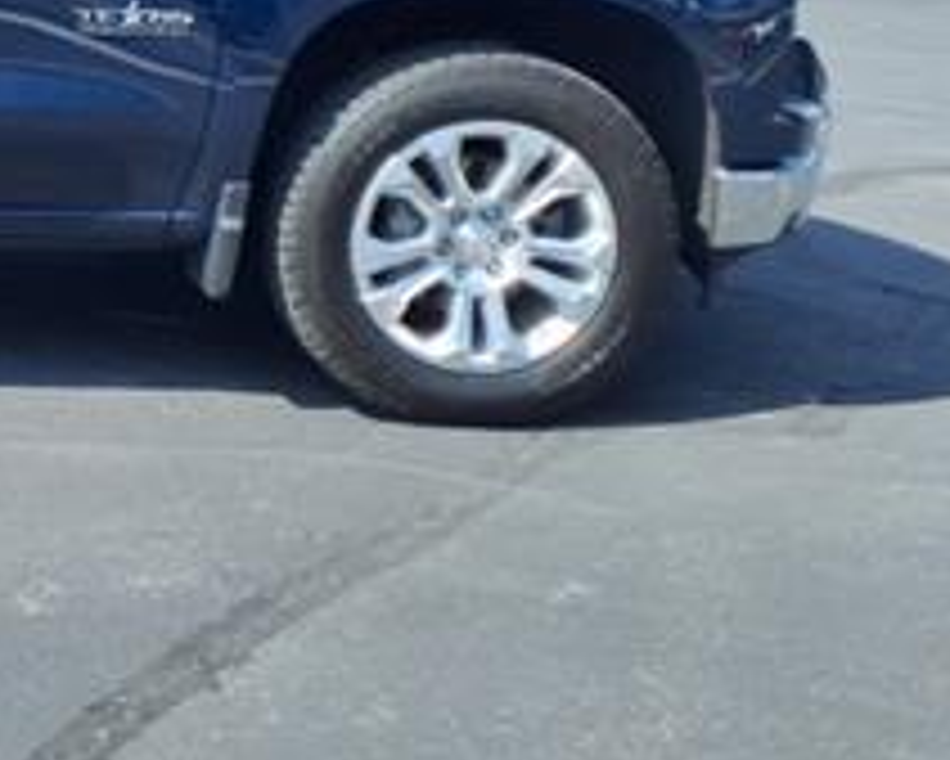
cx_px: -450
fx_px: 2250
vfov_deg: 18.6
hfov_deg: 20.6
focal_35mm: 80
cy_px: -13
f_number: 1.9
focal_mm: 3.58
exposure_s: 1/1250
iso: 40
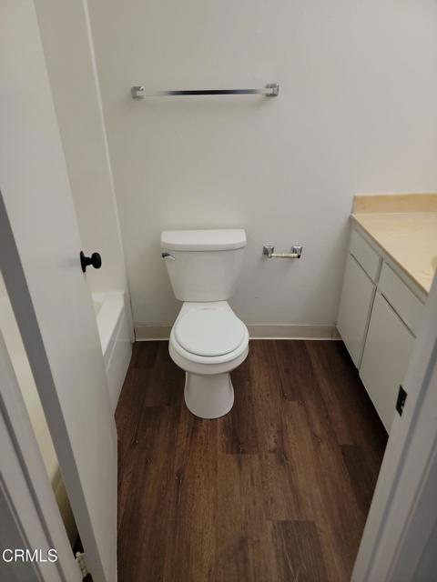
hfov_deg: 56.8
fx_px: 404
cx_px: 218
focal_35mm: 24
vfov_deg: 71.6
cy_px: 291
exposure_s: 1/59.2
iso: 634
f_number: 1.8
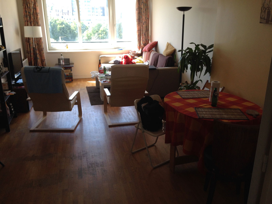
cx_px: 136
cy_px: 102
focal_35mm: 33
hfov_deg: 55.4
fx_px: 259
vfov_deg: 42.9
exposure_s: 1/120
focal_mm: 4.12
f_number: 2.4
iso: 80
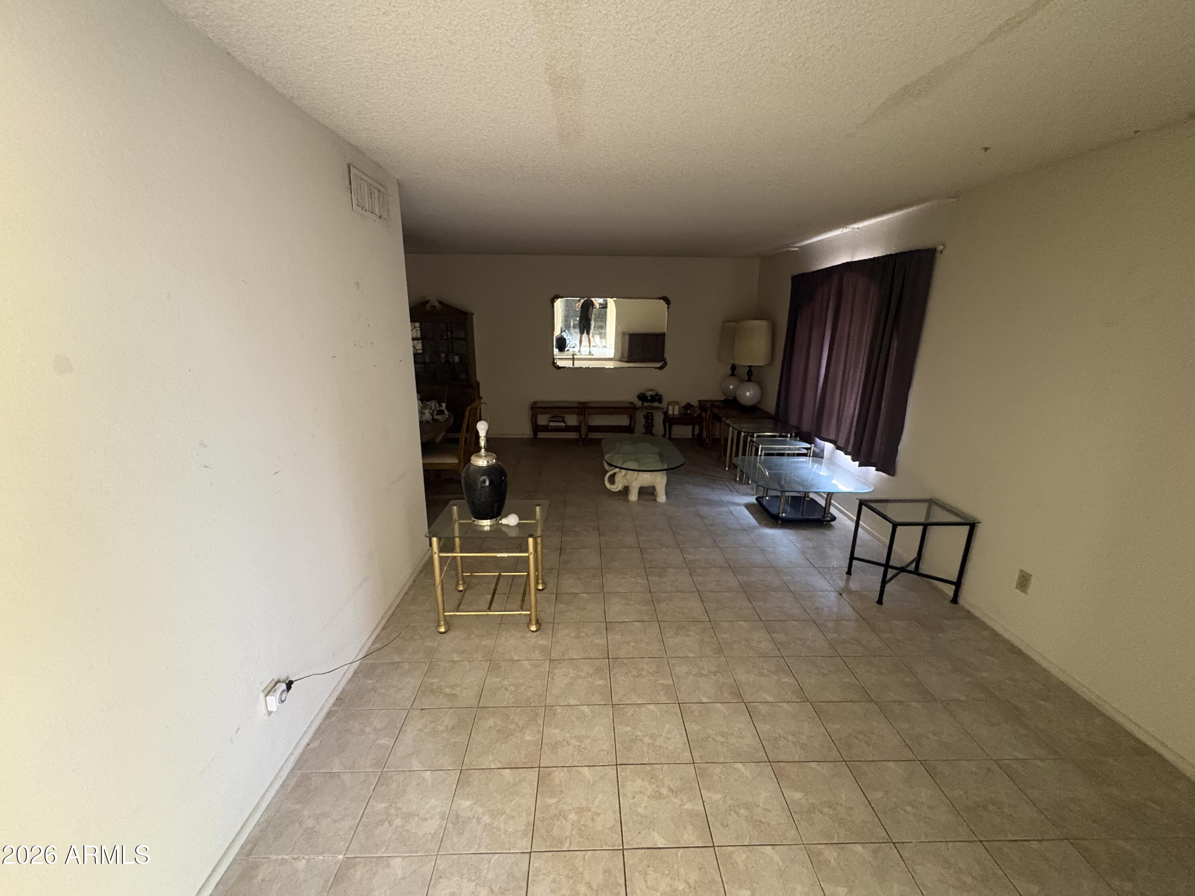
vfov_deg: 85.7
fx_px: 483
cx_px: 598
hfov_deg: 102.1
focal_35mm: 14
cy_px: 448
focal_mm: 2.22
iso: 1000
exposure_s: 1/34
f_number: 2.2
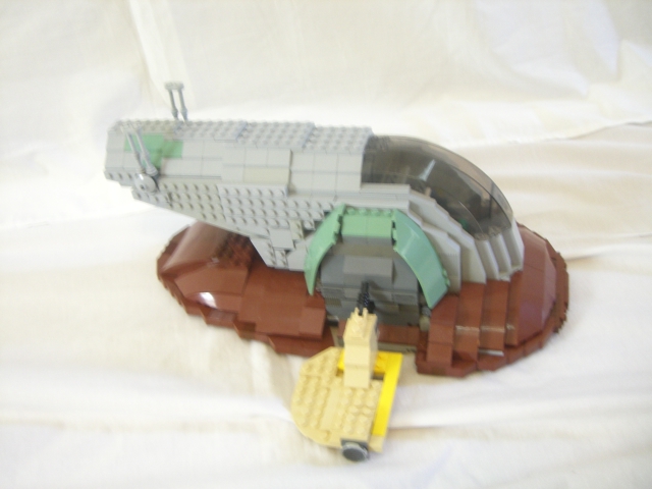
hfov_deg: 49.0
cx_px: 326
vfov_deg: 37.7
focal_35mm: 38
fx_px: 716
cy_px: 244
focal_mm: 6.2
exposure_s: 1/13
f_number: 2.7
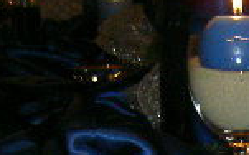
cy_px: 374
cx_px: 338
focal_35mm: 175
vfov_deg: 7.0
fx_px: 1186
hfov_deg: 11.6
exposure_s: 1/59.5
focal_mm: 8
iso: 100
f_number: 2.8
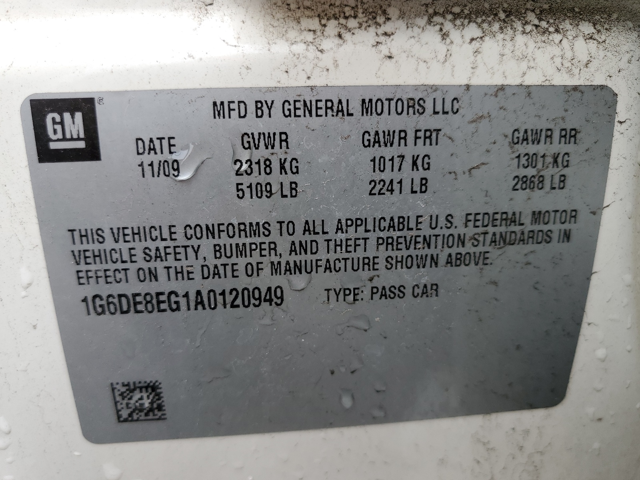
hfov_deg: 67.3
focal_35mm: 26
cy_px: 240
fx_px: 481
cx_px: 320
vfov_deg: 53.1
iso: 50
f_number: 1.5
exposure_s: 1/175
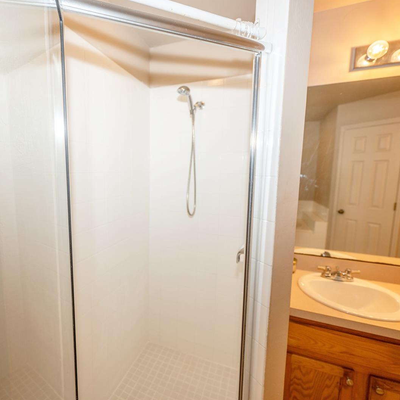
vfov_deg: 80.7
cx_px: 157
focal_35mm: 18
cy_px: 199
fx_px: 235
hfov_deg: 79.7
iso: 100
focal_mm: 14
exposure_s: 1/125
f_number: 2.8
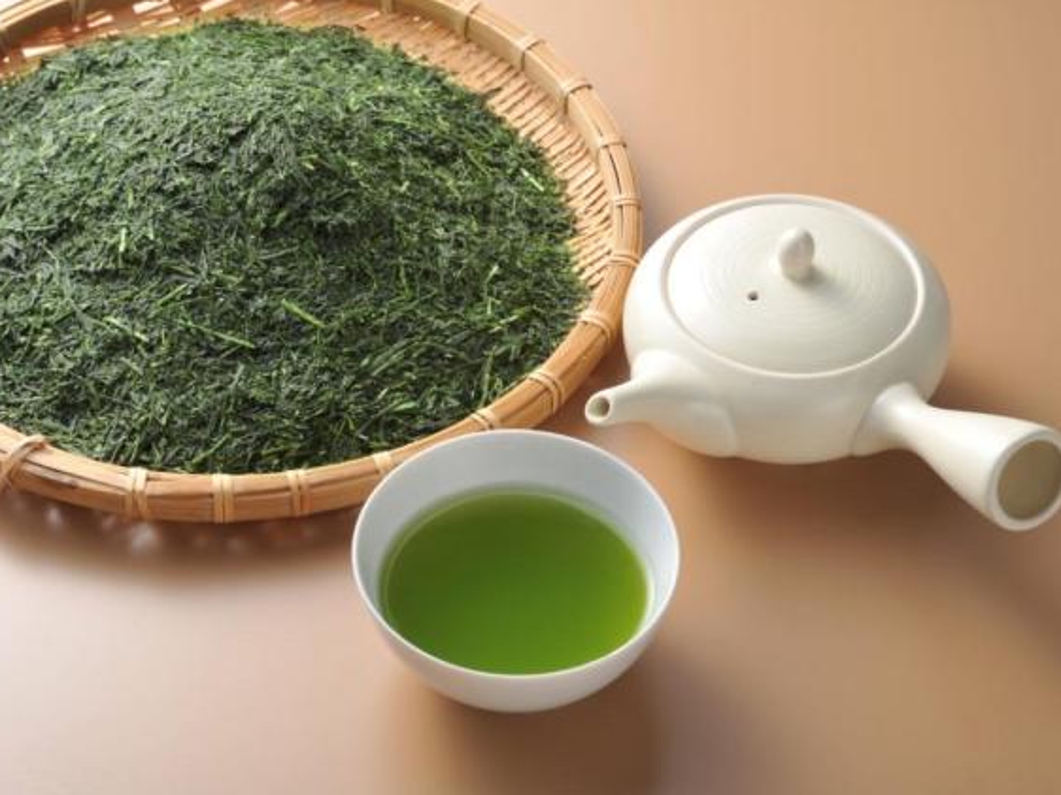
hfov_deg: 21.1
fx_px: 2849
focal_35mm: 93
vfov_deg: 15.9
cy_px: 398
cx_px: 525
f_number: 18
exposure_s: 1/160
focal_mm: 85
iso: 200
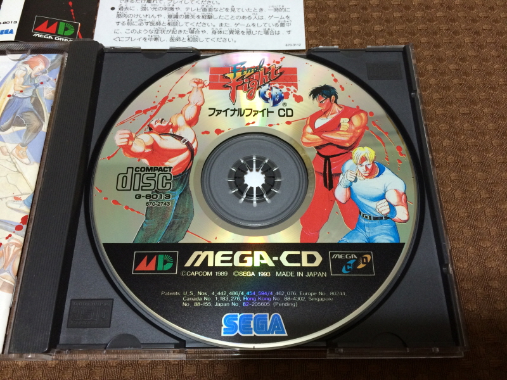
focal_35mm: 30
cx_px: 254
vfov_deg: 46.8
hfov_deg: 60.0
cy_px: 190
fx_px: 439
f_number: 2.2
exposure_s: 1/30
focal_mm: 4.12
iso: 125
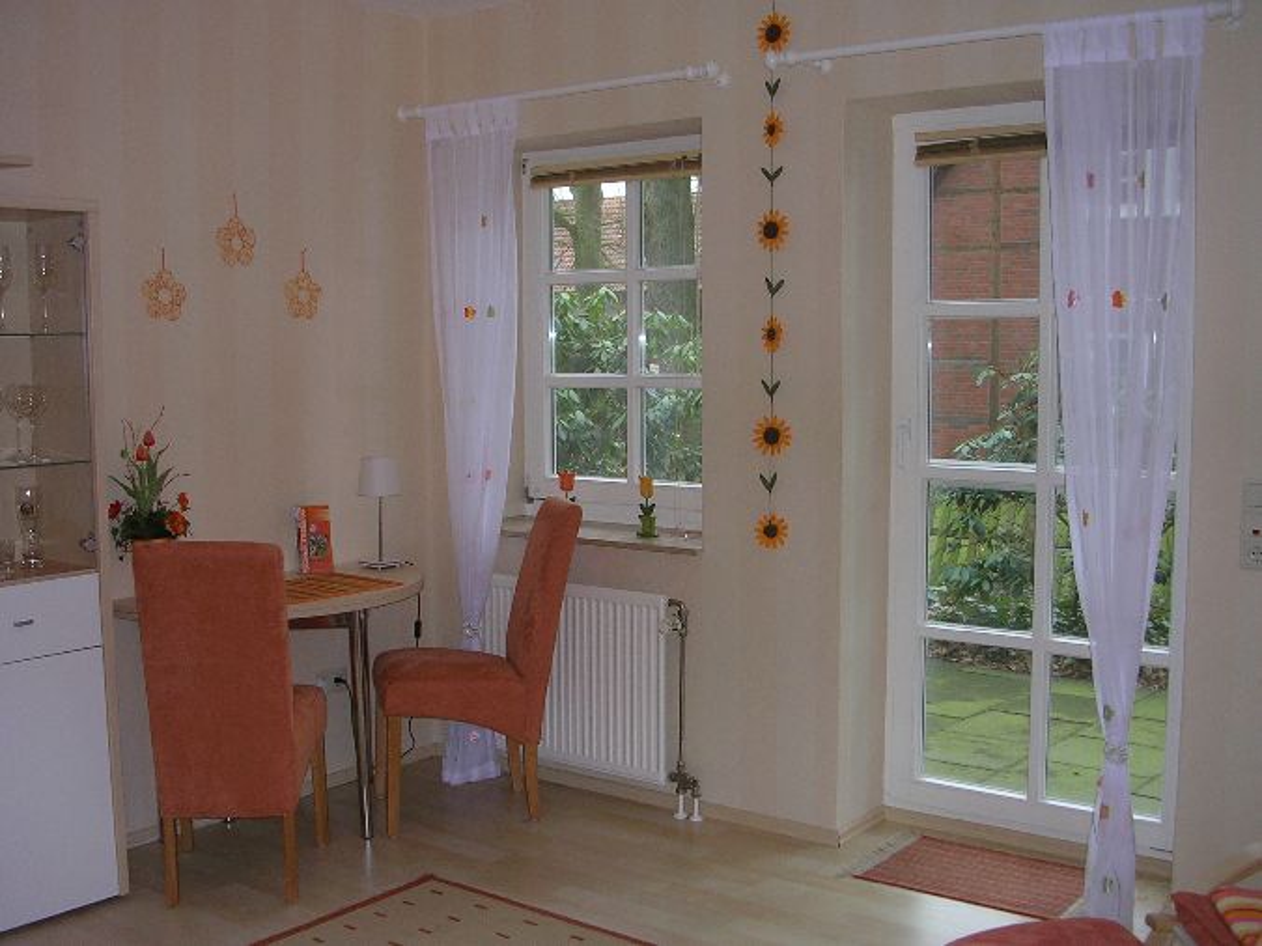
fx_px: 1385
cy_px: 473
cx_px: 631
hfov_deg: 49.0
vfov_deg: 37.7
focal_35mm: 38
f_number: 2.8
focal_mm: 5.8
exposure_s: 1/60.1
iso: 50
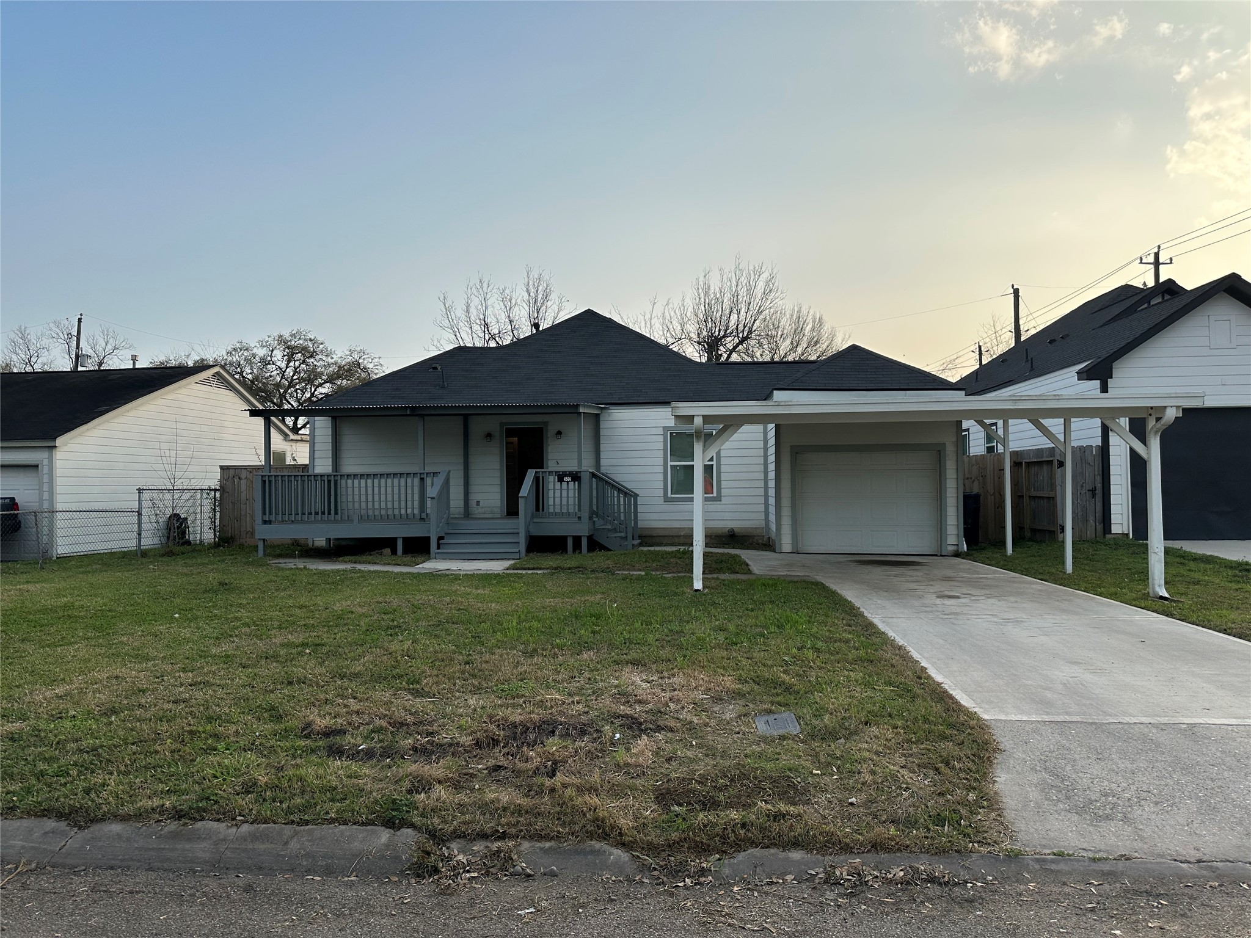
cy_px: 469
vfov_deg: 56.8
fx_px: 867
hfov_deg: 71.6
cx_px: 626
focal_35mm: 24
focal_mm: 6.86
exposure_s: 1/2469
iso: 80
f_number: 1.78
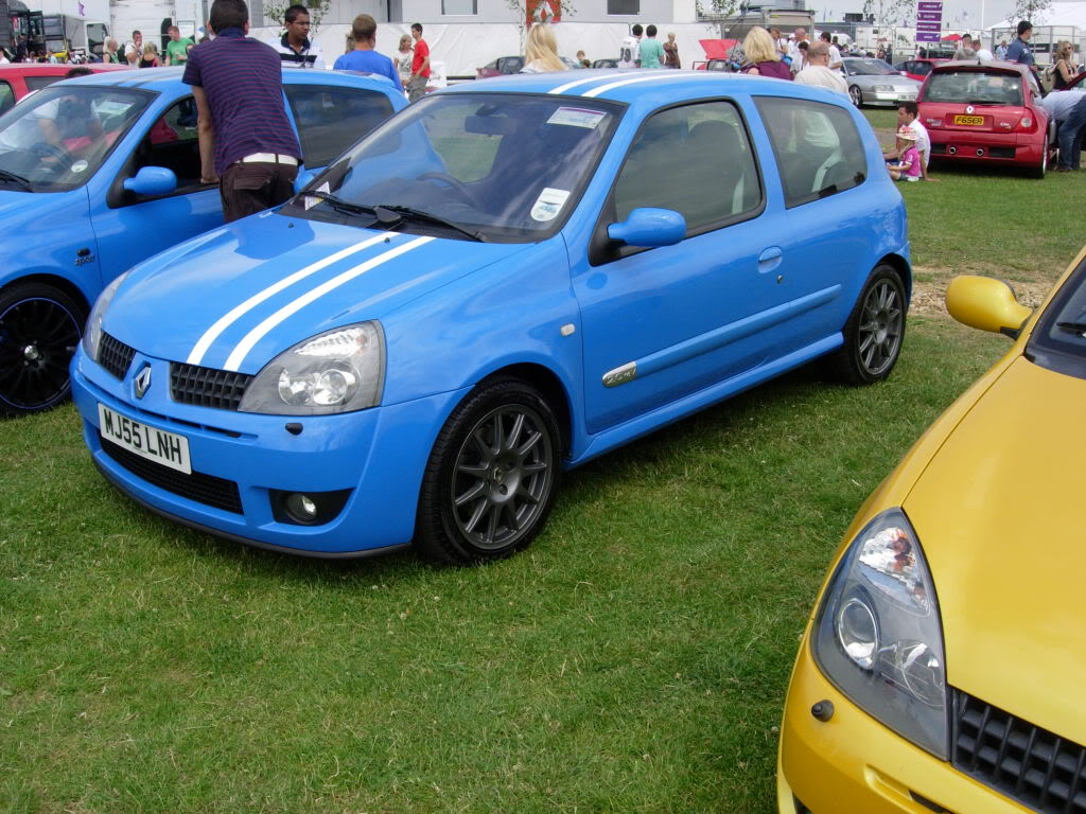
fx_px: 1192
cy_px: 407
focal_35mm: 38
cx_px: 543
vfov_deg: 37.7
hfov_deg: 49.0
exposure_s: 1/483
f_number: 4.8
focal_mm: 7.8
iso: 64
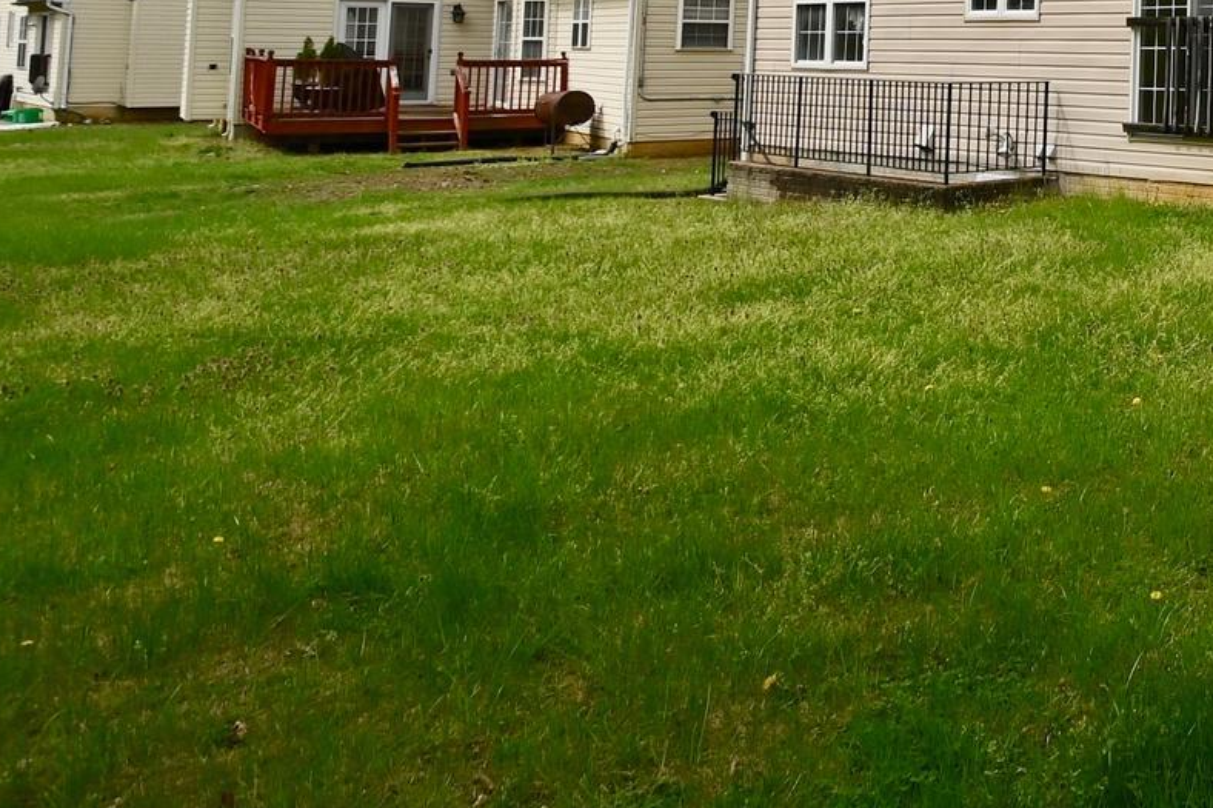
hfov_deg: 37.0
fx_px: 1314
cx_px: 1478
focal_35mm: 39
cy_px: -112
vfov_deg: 30.1
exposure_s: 1/500
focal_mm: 10
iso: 100
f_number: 7.1
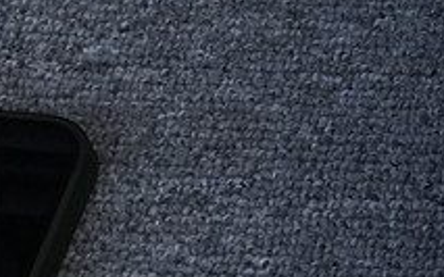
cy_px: -22
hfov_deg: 12.8
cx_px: 926
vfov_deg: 9.3
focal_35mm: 139
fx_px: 1682
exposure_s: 1/251
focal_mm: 3.3
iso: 25
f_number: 2.4
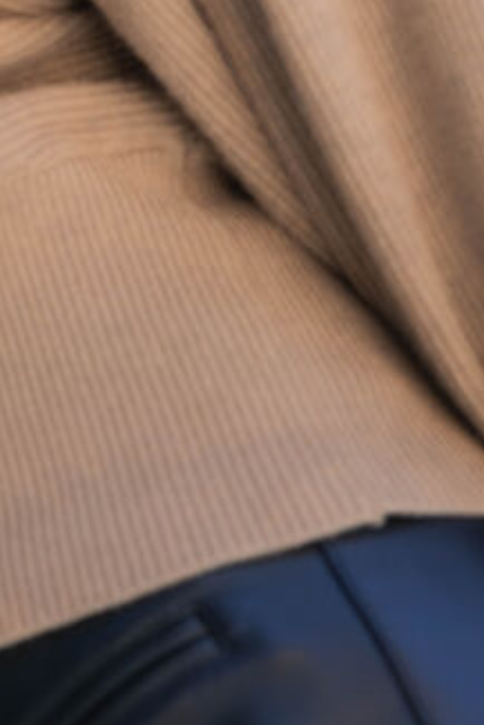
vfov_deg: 6.4
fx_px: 6245
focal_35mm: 310
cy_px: -921
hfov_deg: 4.4
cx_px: -607
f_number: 2.8
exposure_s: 1/125
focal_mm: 56
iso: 100
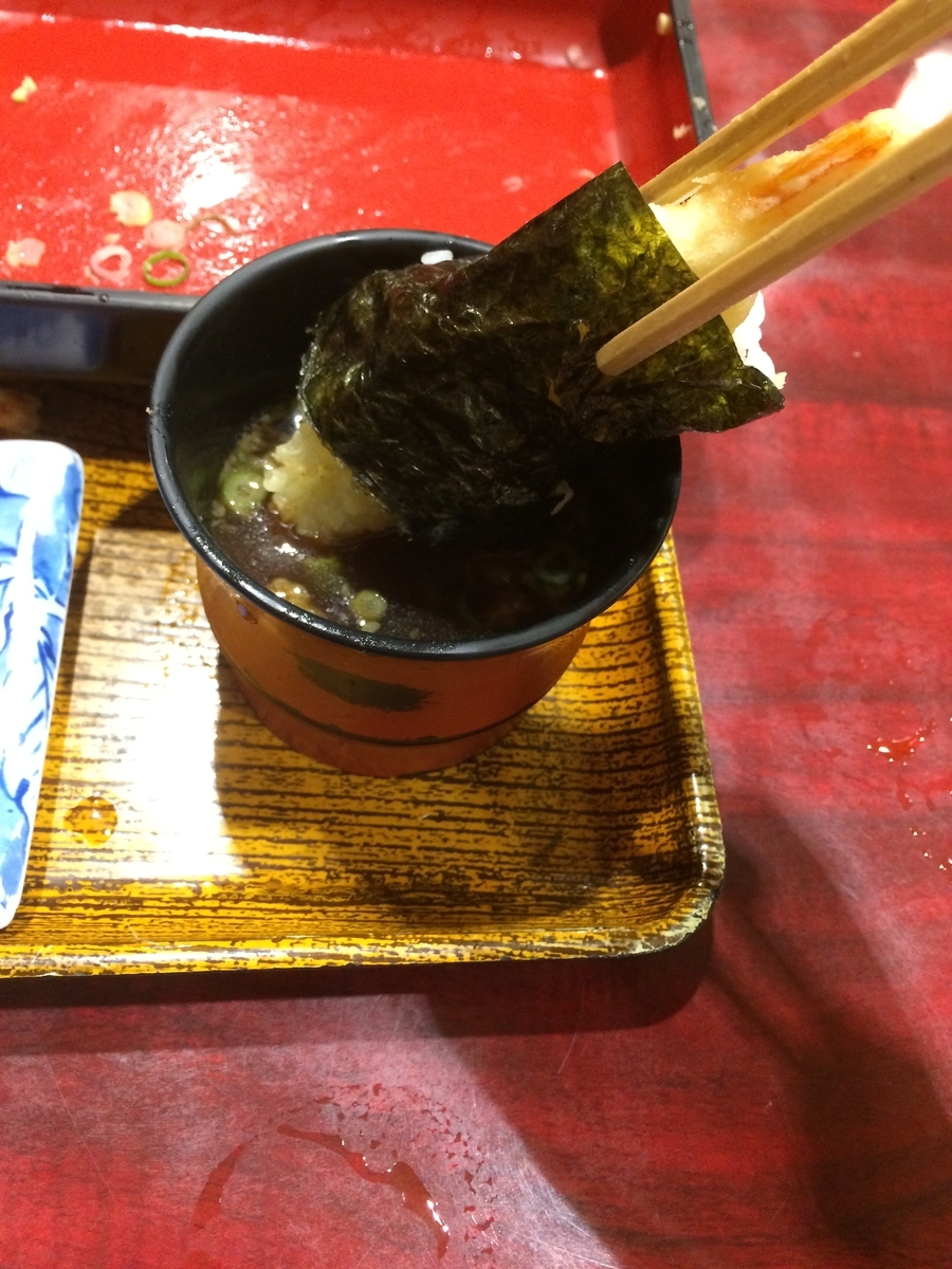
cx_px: 476
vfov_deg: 61.7
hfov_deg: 48.2
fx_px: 1063
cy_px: 634
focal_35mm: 29
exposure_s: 1/24
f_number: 2.2
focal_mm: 4.15
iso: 250
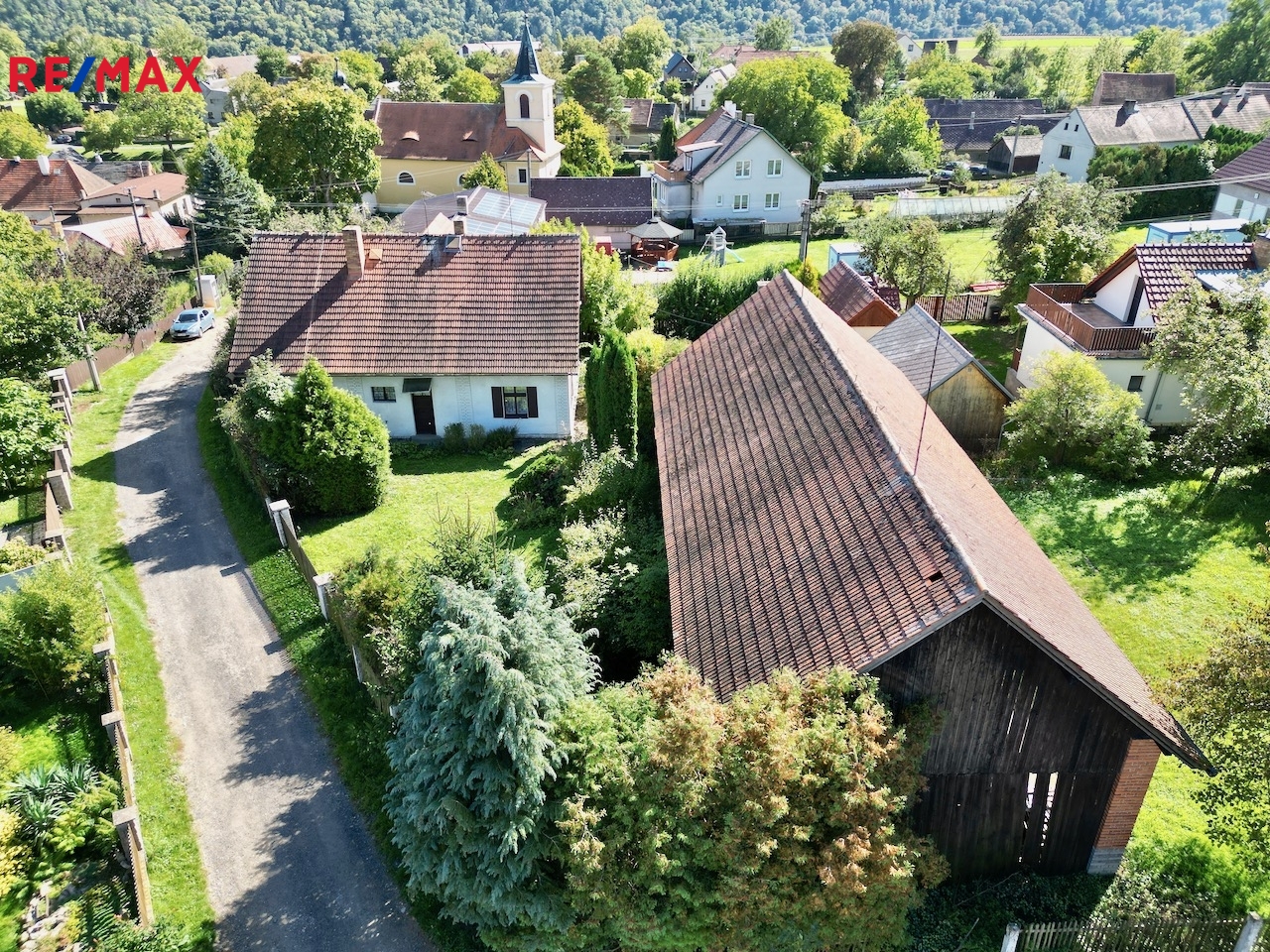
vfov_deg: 56.8
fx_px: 881
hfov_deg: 71.6
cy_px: 476
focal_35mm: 24
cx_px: 635
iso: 120
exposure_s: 1/640
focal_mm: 6.72
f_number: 1.7
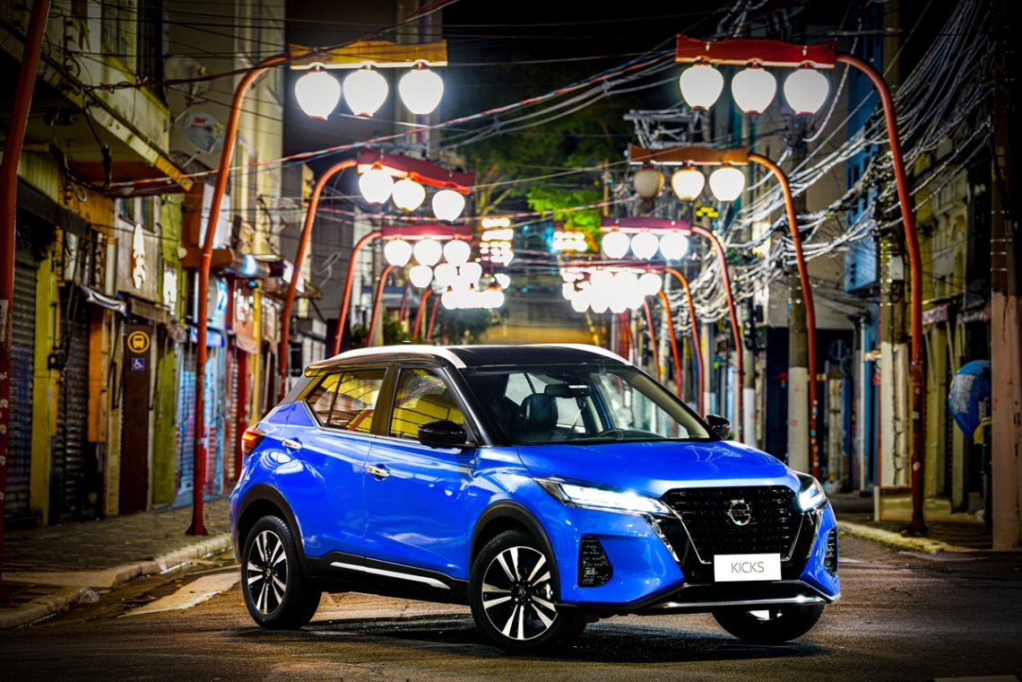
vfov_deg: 10.2
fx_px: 3832
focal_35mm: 135
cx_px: 511
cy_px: 341
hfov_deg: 15.2
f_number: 5.6
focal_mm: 135
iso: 400
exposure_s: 1/1.6
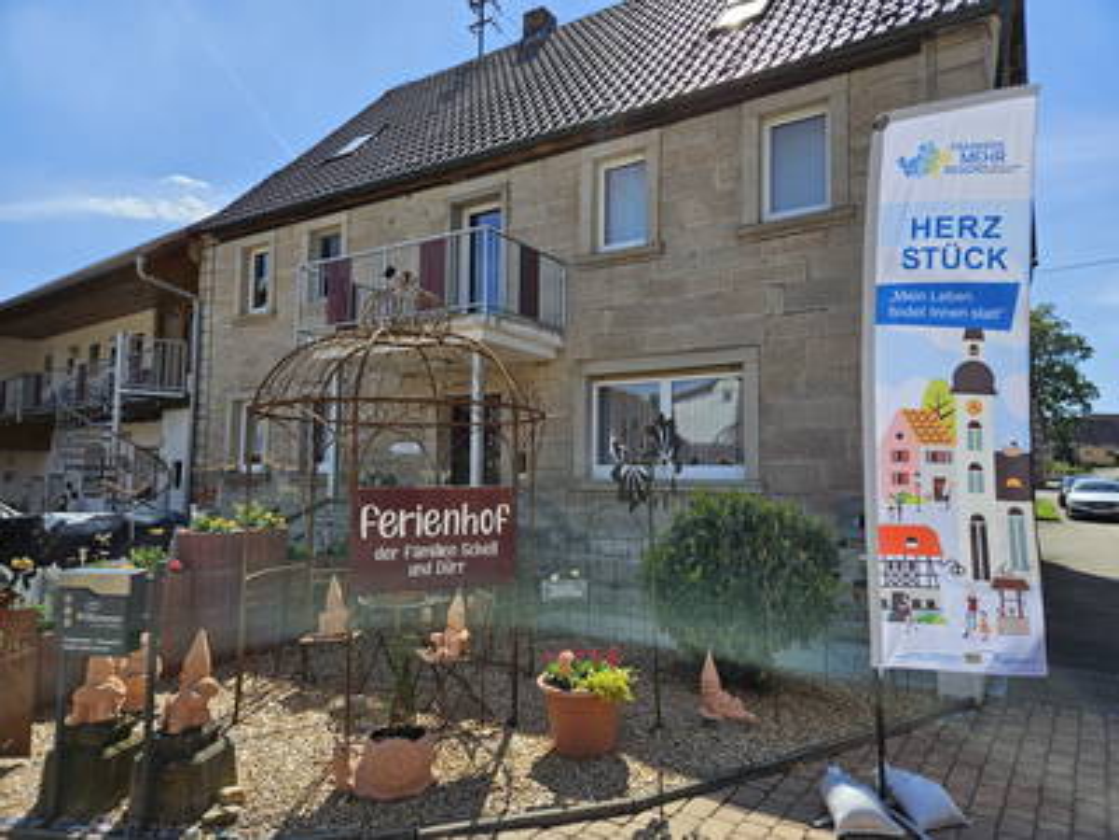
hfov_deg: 73.9
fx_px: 744
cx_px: 560
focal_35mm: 23
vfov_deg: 58.9
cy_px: 420
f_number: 1.8
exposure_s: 1/1597
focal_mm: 5.4
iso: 25
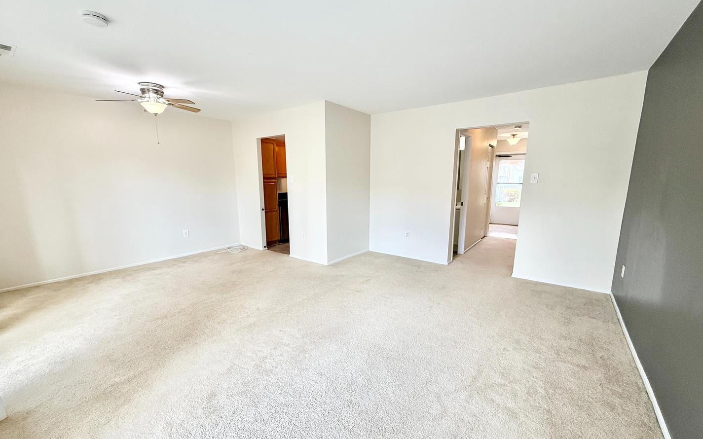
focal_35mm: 15
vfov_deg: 74.7
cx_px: 352
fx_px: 287
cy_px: 231
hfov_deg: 101.5
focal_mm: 2.22
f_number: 2.2
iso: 160
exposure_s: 1/120
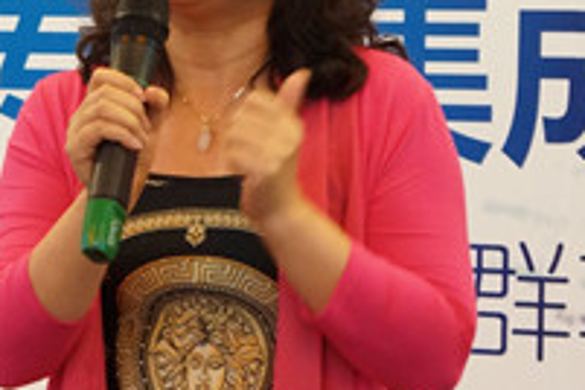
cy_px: 109
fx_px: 3169
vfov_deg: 7.0
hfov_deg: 10.3
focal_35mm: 195
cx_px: -175
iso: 1600
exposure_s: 1/50
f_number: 4.5
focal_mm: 33
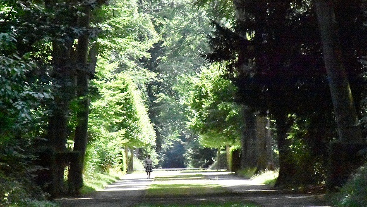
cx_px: 186
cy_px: 93
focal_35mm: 227
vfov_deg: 5.4
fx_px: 2209
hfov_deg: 9.5
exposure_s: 1/6400
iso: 20000
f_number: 11
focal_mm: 140
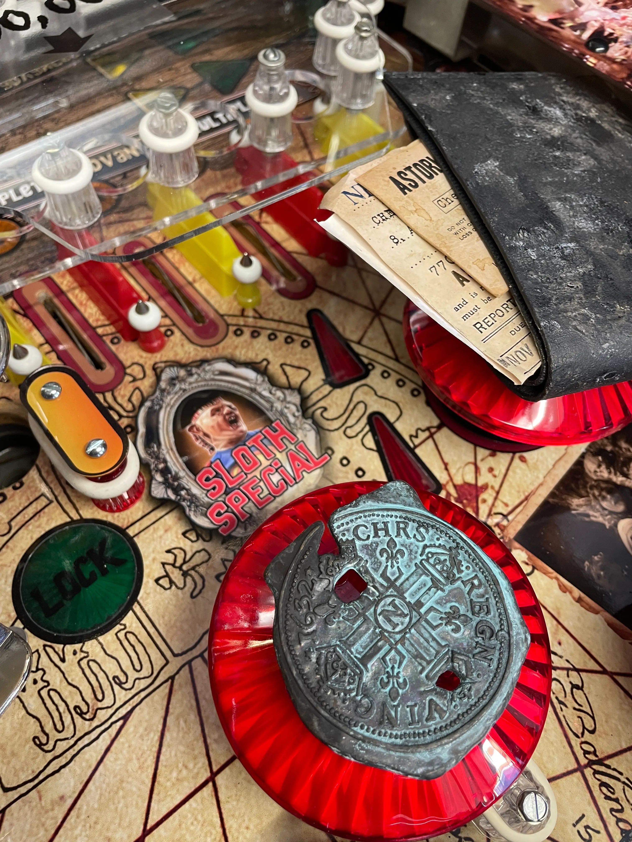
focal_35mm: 26
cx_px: 316
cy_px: 421
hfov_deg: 53.1
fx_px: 633
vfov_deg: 67.3
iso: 160
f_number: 1.6
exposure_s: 1/60
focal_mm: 4.2
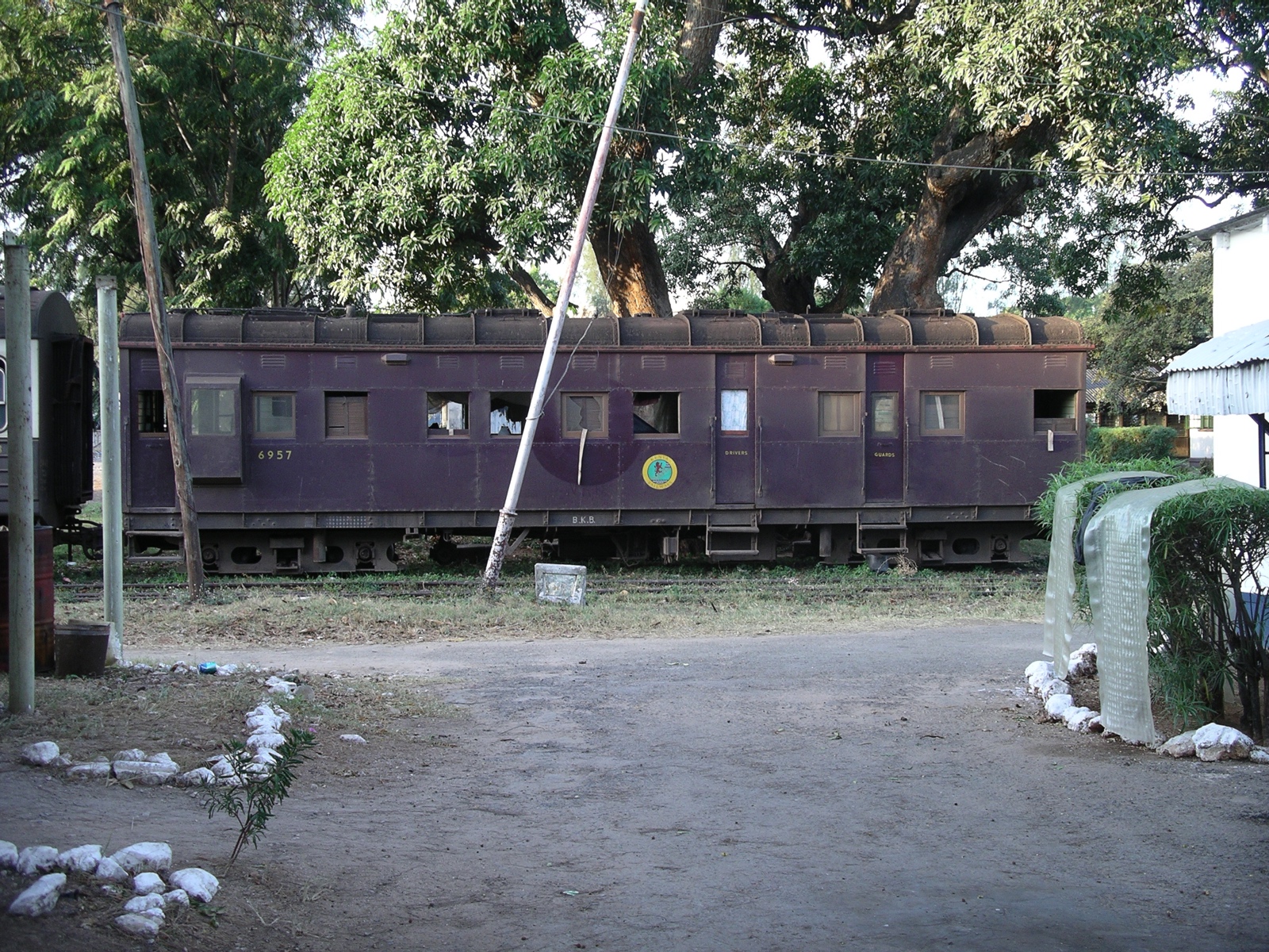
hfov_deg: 36.8
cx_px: 634
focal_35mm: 52
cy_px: 476
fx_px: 1906
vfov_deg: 28.0
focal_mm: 10.9
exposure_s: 1/50
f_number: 3.2
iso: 100
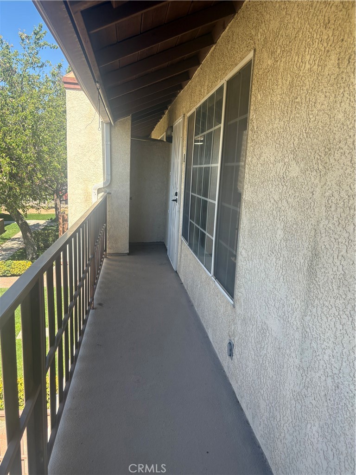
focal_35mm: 26
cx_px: 178
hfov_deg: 53.1
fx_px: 357
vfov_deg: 67.3
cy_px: 238
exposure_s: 1/840
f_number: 1.6
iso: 64
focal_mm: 5.96
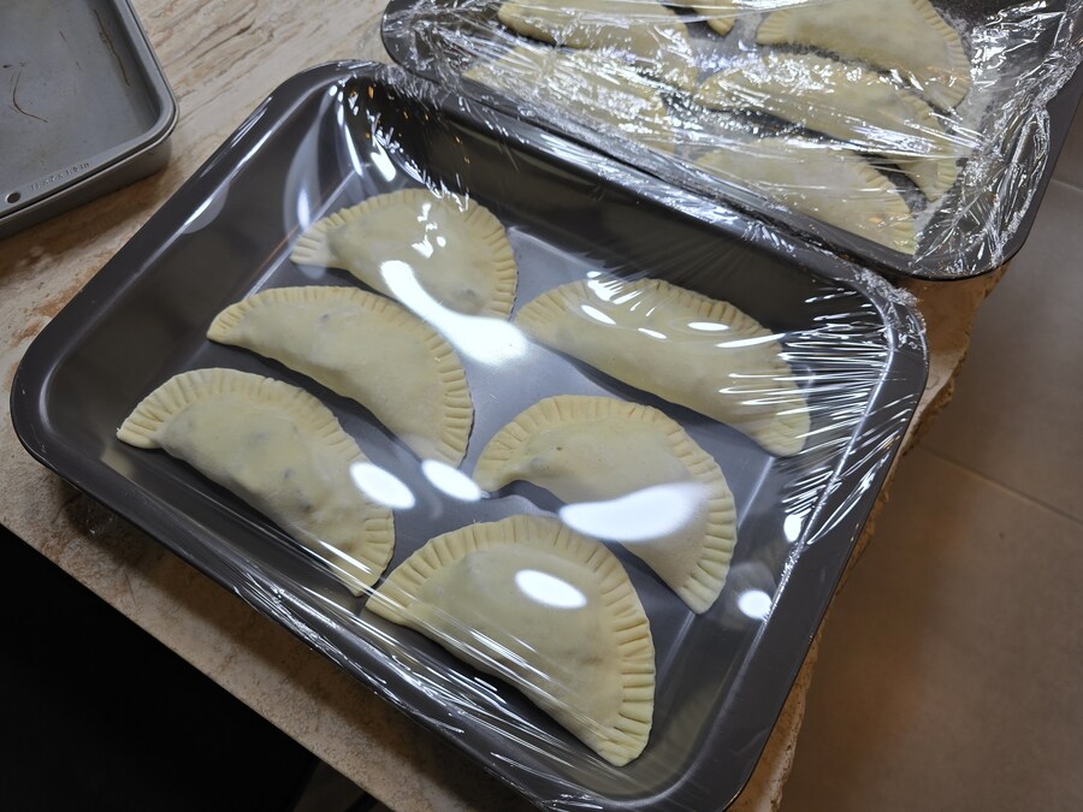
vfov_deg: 58.9
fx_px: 720
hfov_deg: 73.9
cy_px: 406
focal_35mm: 23
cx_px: 542
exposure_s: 1/120
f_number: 1.7
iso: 32
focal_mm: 6.3
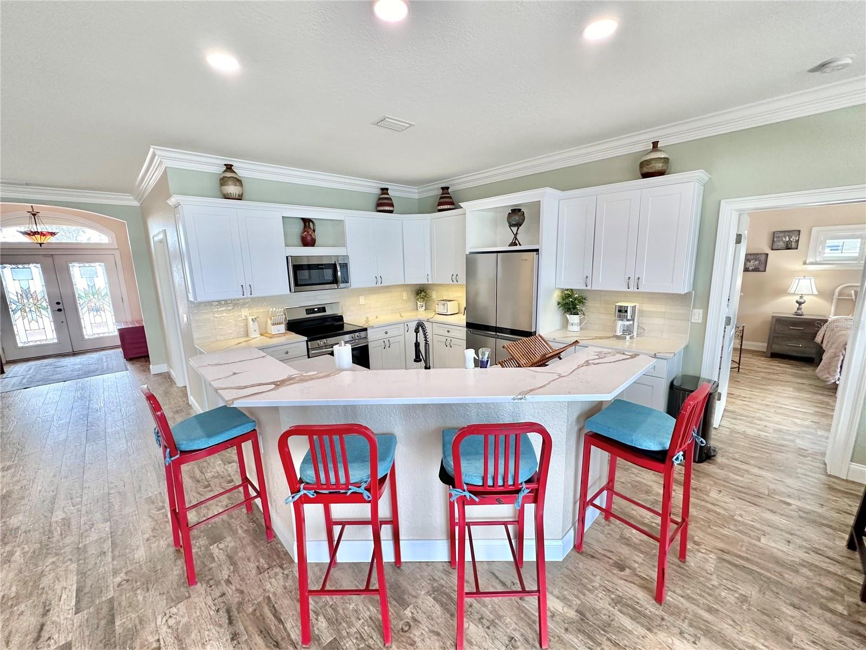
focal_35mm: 14
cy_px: 325
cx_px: 433
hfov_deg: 102.1
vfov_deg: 85.7
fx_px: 350
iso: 200
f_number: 2.2
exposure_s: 1/120
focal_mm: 2.22
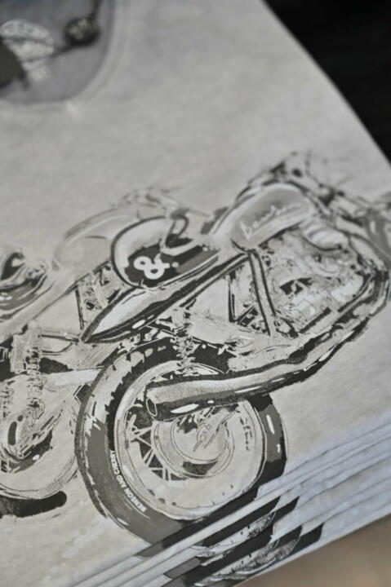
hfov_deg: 19.4
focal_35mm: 70
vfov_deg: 28.9
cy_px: 294
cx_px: 196
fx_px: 1142
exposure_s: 1/80
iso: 1250
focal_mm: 70
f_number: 4
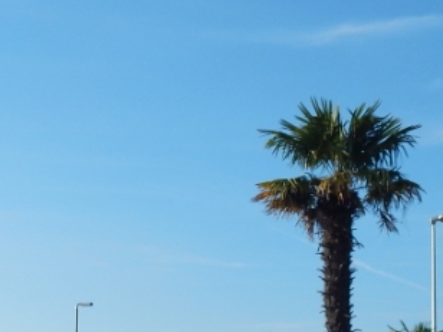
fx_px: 1062
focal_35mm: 83
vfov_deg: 17.0
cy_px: 402
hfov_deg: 23.5
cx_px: 285
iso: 125
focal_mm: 4.5
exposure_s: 1/500
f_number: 6.1
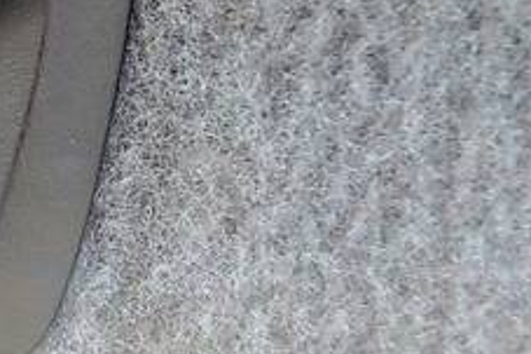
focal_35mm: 169
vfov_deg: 8.1
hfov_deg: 11.5
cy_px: 152
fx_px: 2491
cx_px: -344
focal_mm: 32
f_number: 5.6
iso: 360
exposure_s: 1/125
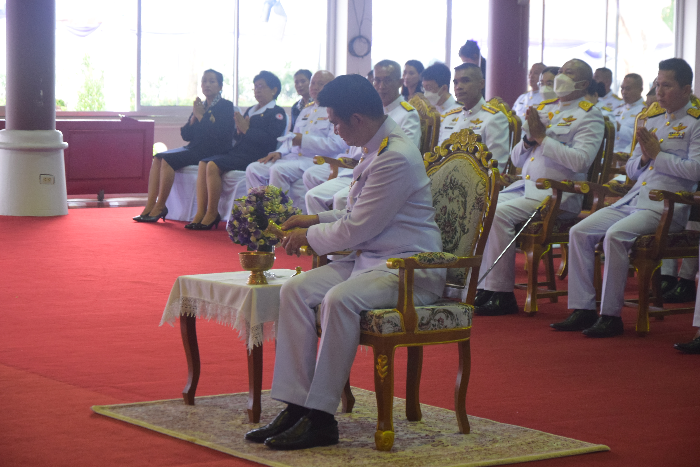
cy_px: 234
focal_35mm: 105
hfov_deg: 19.5
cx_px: 350
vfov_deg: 13.0
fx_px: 2042
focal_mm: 70
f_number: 5.3
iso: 2000
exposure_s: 1/60
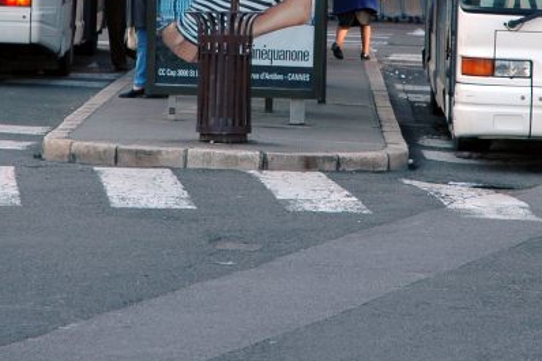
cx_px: 325
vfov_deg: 5.1
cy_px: -29
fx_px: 4063
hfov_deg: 7.6
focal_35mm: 270
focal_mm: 70
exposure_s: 1/125
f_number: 5.6
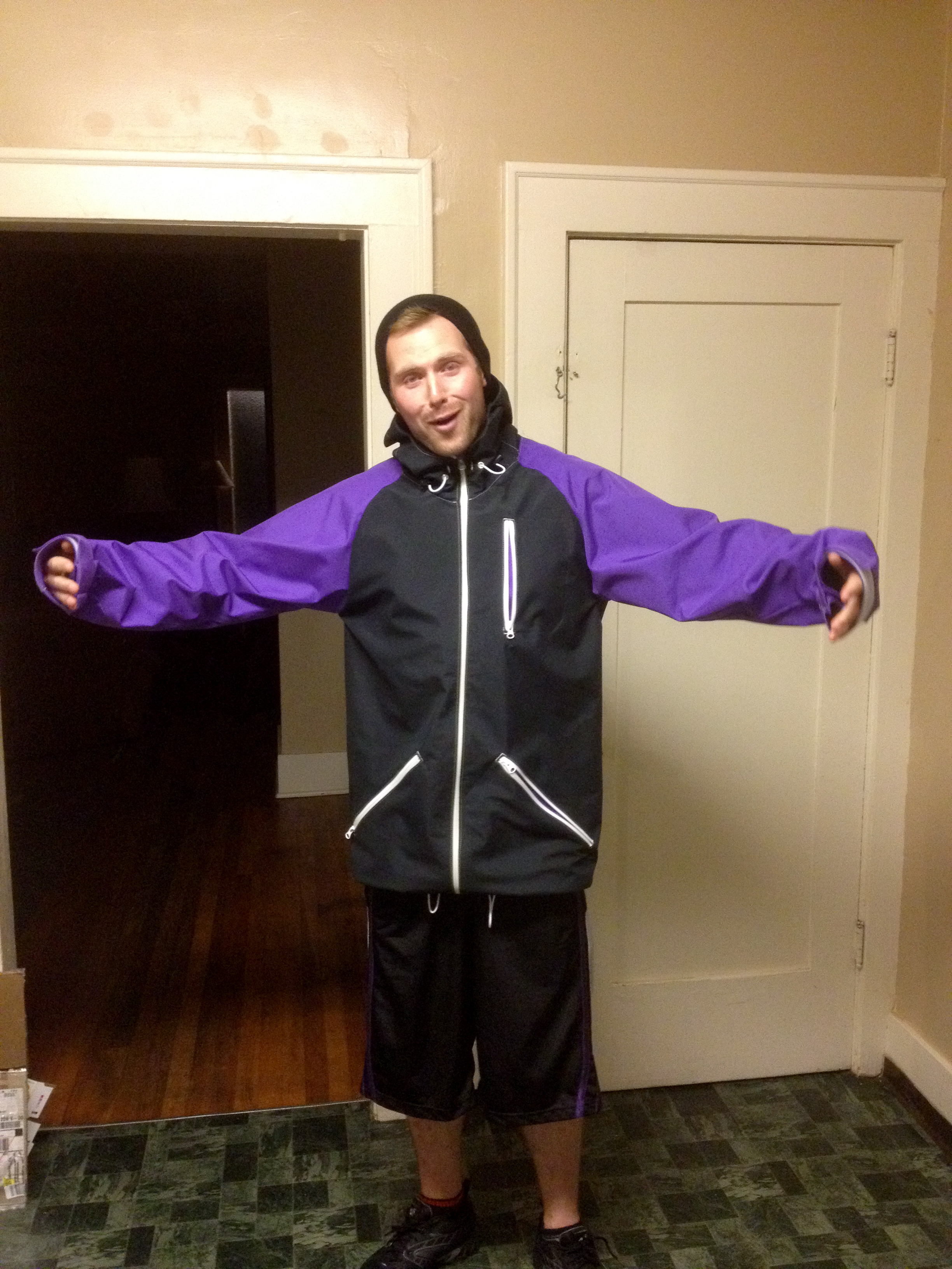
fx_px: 1283
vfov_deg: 52.6
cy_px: 634
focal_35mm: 35
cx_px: 476
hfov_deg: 40.7
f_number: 2.4
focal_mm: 4.28
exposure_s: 1/17
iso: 400
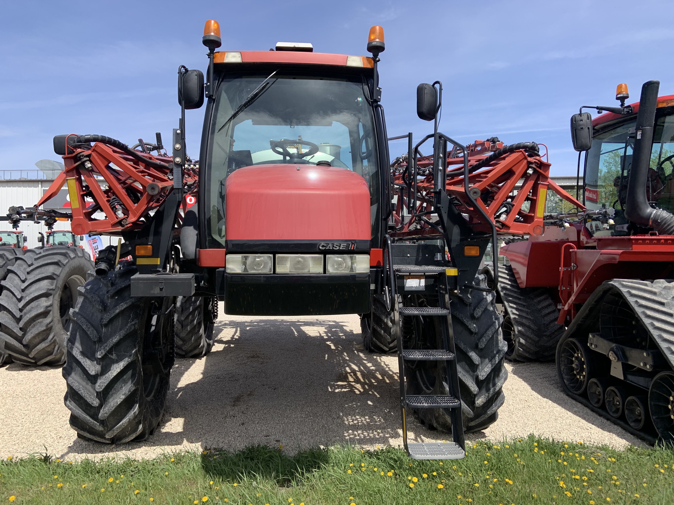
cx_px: 337
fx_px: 506
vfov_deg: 53.1
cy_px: 252
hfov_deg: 67.3
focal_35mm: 26
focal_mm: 4.25
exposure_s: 1/1880
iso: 25
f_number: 1.8
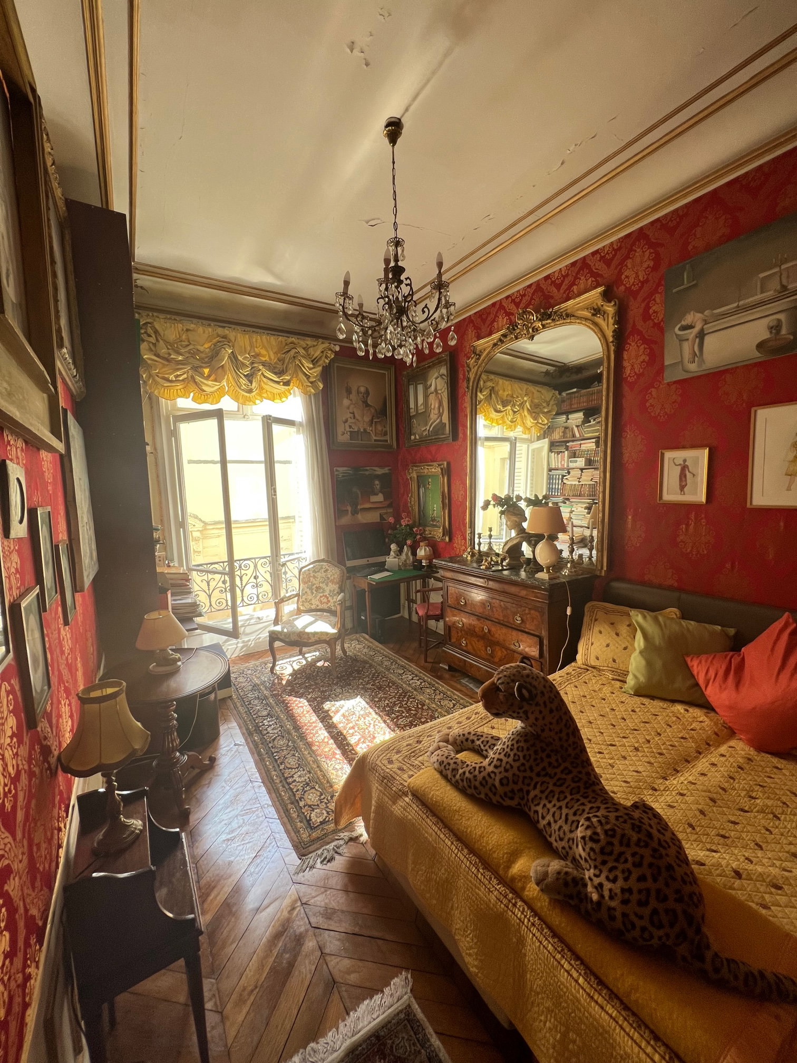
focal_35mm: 13
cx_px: 398
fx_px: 399
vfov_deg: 106.2
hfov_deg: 89.9
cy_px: 532
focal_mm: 1.57
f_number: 1.8
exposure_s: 1/99
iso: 64
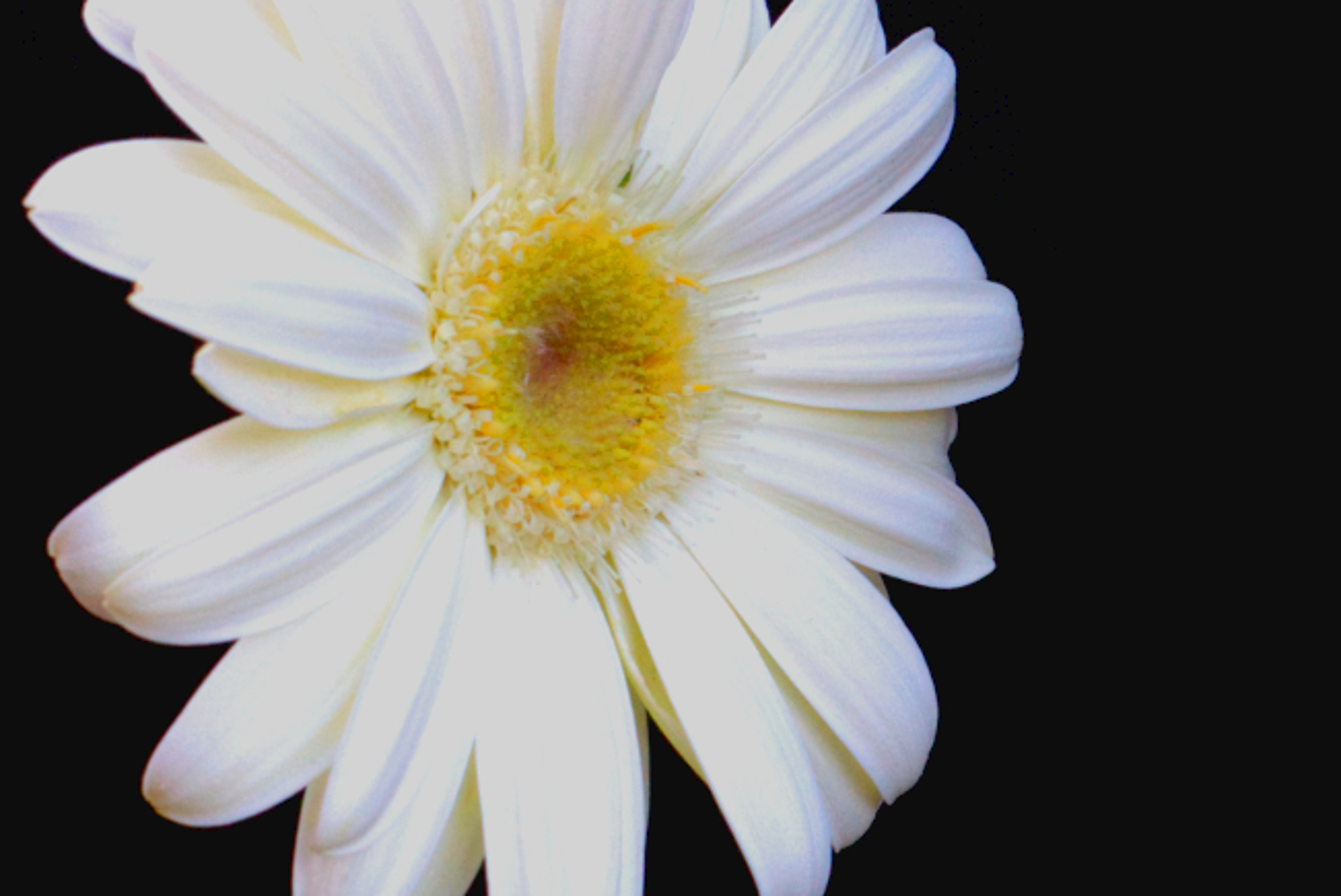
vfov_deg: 10.0
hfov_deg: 14.9
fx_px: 5144
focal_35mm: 138
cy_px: 389
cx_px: 624
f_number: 11
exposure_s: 1/125
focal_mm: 50
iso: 1600
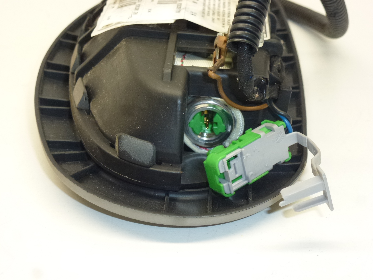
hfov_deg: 31.7
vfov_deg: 24.0
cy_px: 140
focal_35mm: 61
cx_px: 186
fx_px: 657
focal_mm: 10.9
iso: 400
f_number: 4.5
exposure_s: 1/80
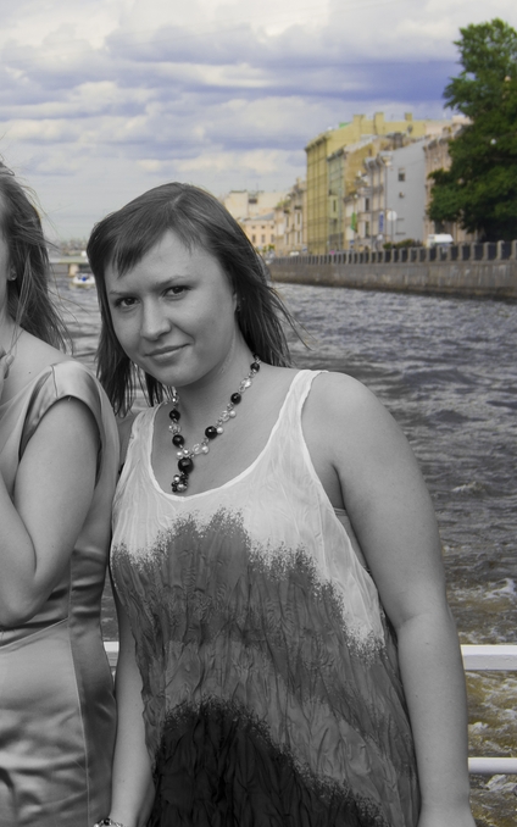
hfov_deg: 15.9
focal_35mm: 81
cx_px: 5
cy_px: 412
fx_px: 1820
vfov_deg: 25.6
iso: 200
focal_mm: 35
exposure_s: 1/400
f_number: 7.1
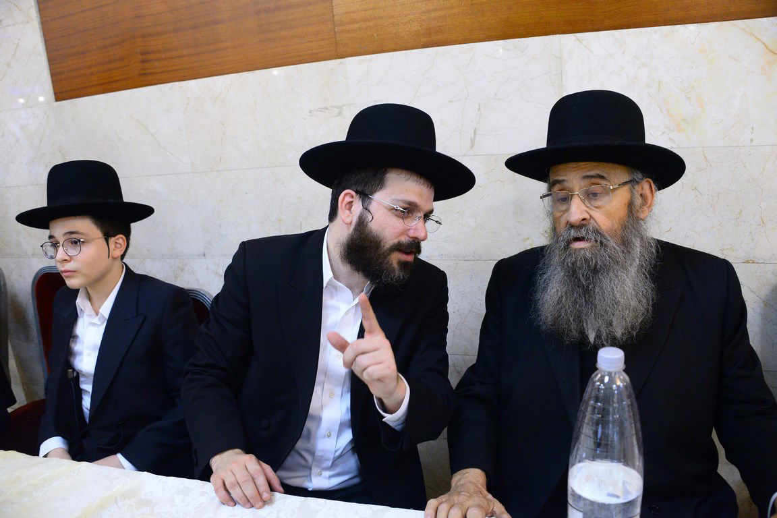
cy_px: 259
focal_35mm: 28
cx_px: 388
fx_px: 604
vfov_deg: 46.4
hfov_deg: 65.5
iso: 4000
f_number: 5.6
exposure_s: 1/125
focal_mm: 28
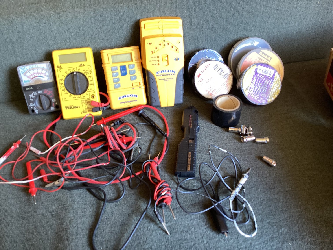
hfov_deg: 58.3
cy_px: 125
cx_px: 166
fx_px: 298
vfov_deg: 45.4
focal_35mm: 31
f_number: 2.4
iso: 80
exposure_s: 1/50
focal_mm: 3.3
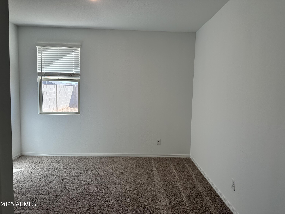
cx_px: 142
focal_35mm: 24
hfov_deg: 71.6
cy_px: 107
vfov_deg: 56.8
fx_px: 198
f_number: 1.78
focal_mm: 6.86
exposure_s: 1/271
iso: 80
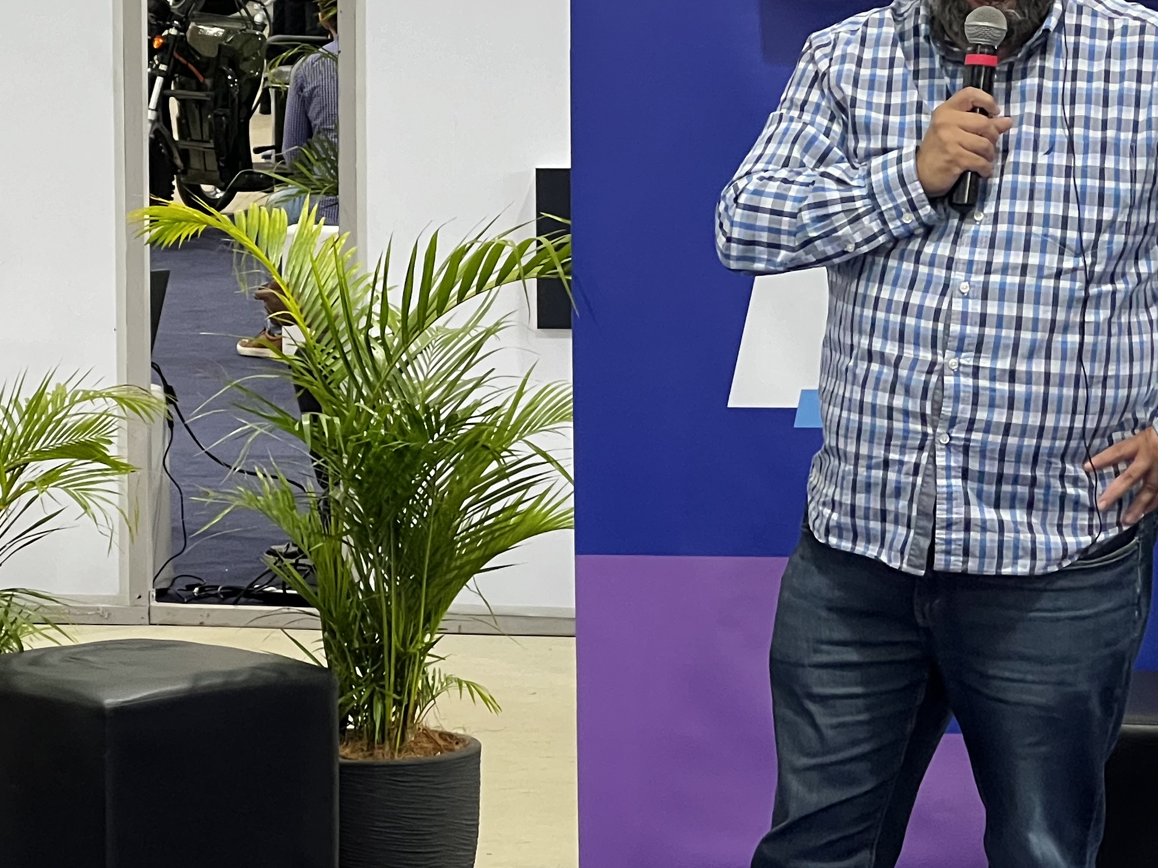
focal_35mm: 160
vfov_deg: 9.3
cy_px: 373
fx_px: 5352
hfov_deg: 12.3
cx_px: 825
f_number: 2.8
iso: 320
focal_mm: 9
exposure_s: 1/60
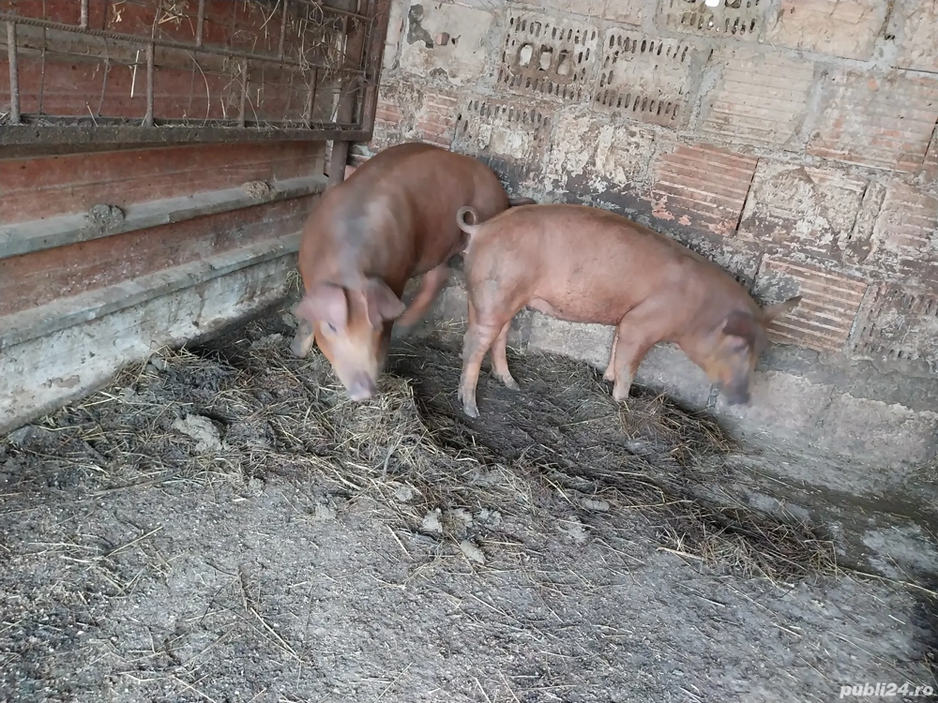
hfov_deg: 67.3
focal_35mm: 26
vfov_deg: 53.1
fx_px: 705
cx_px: 469
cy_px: 352
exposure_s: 1/33.3
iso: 320
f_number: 1.8
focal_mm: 4
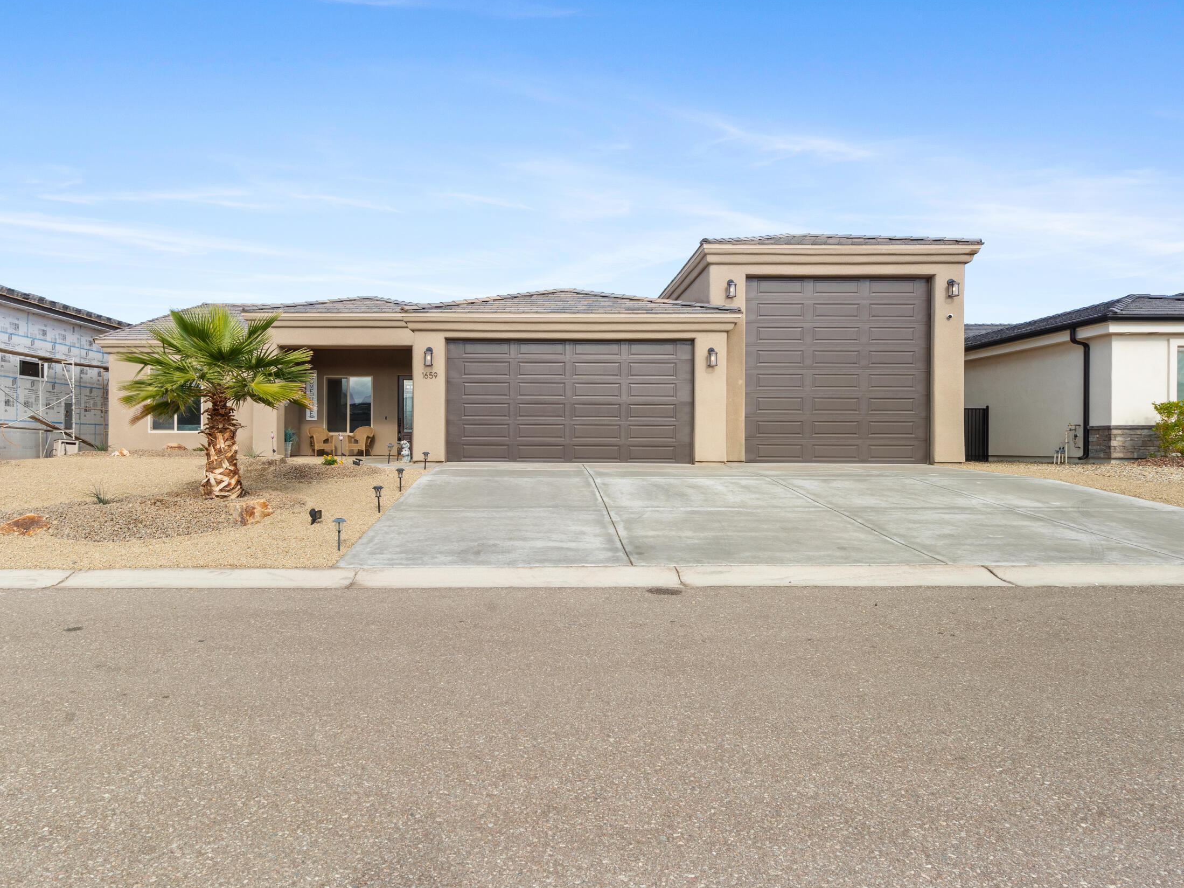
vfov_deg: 63.4
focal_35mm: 21
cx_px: 524
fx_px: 718
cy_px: 446
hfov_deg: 78.7
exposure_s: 1/80
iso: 400
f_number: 13
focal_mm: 16
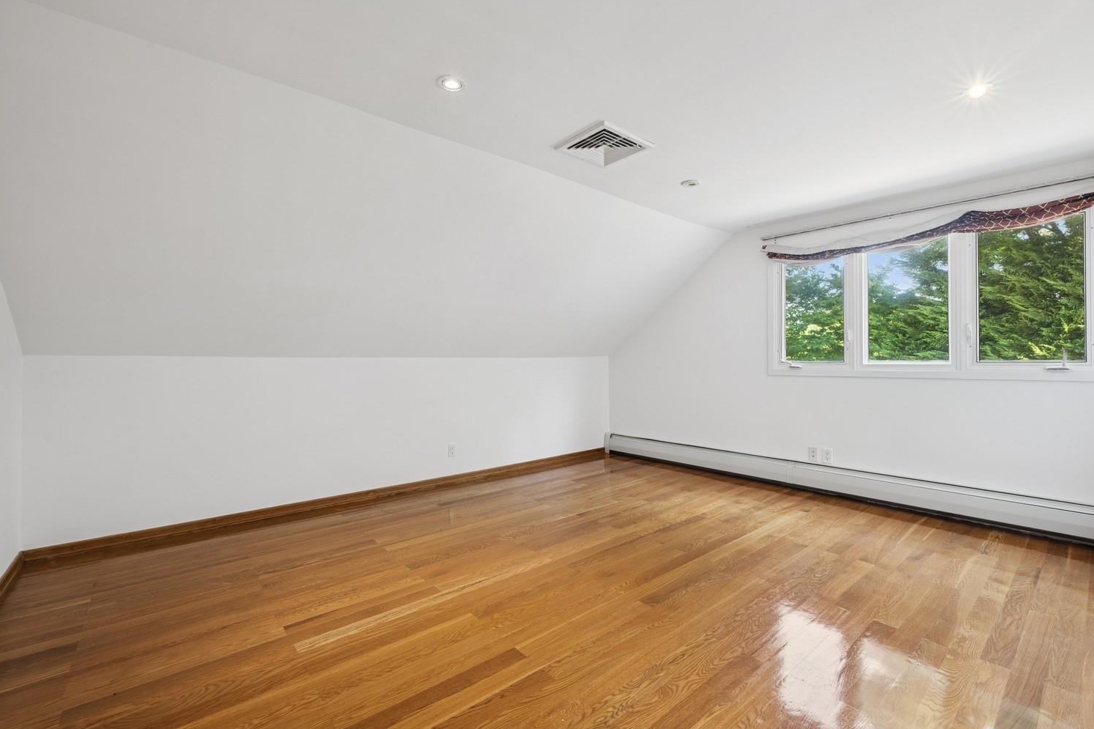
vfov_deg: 77.3
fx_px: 456
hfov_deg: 100.4
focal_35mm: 15
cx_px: 568
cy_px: 364
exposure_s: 1
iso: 100
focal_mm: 14
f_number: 11
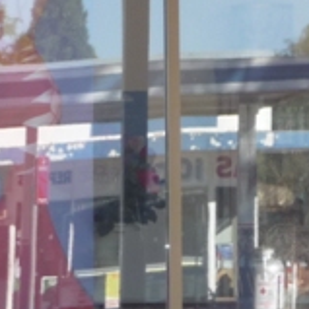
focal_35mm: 397
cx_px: 602
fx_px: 4009
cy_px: 105
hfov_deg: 4.4
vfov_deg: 4.4
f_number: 4.7
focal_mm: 15.2
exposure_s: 1/80
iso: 100
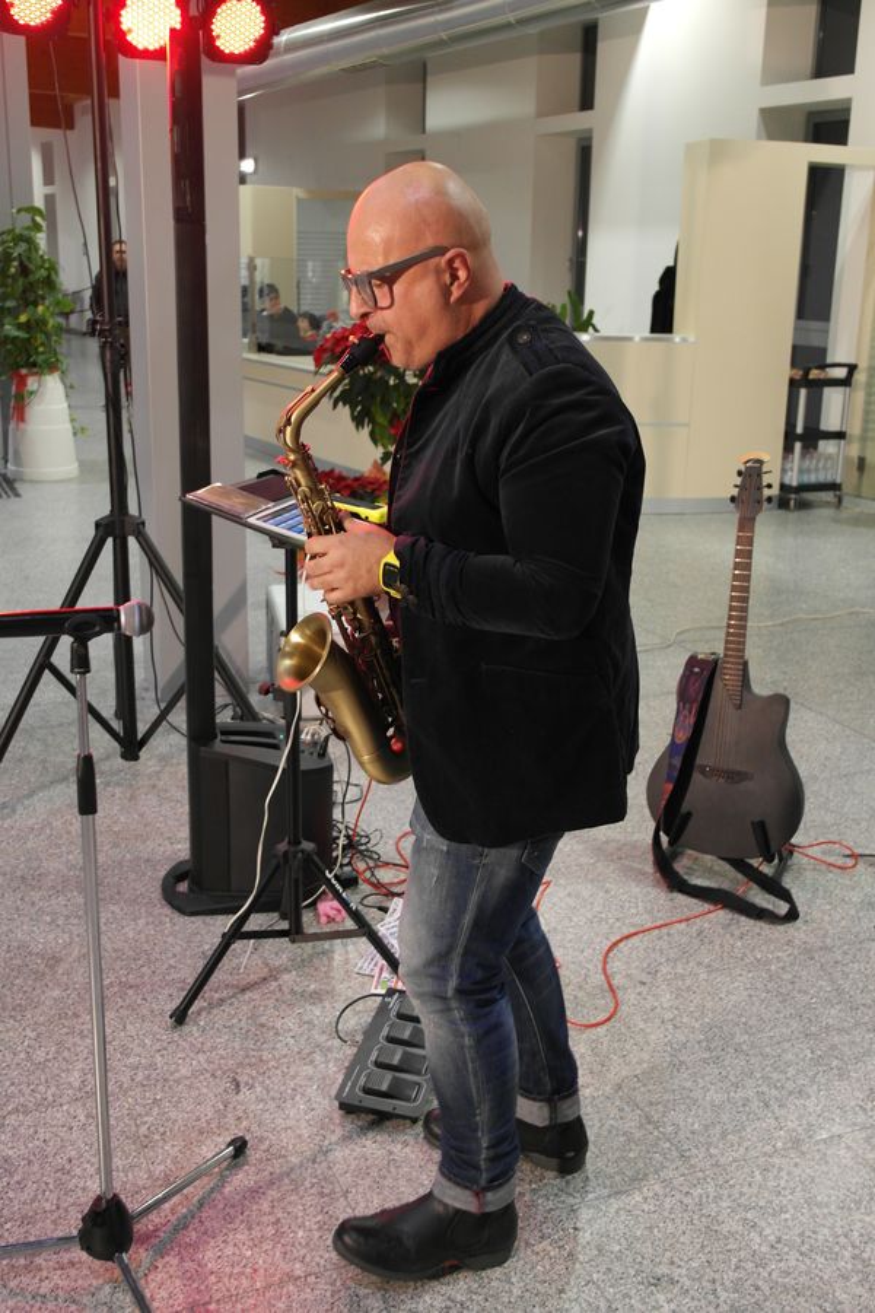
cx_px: 438
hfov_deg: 36.9
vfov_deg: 53.1
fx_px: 1312
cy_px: 656
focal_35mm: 36
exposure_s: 1/25
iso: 800
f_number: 4
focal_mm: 24
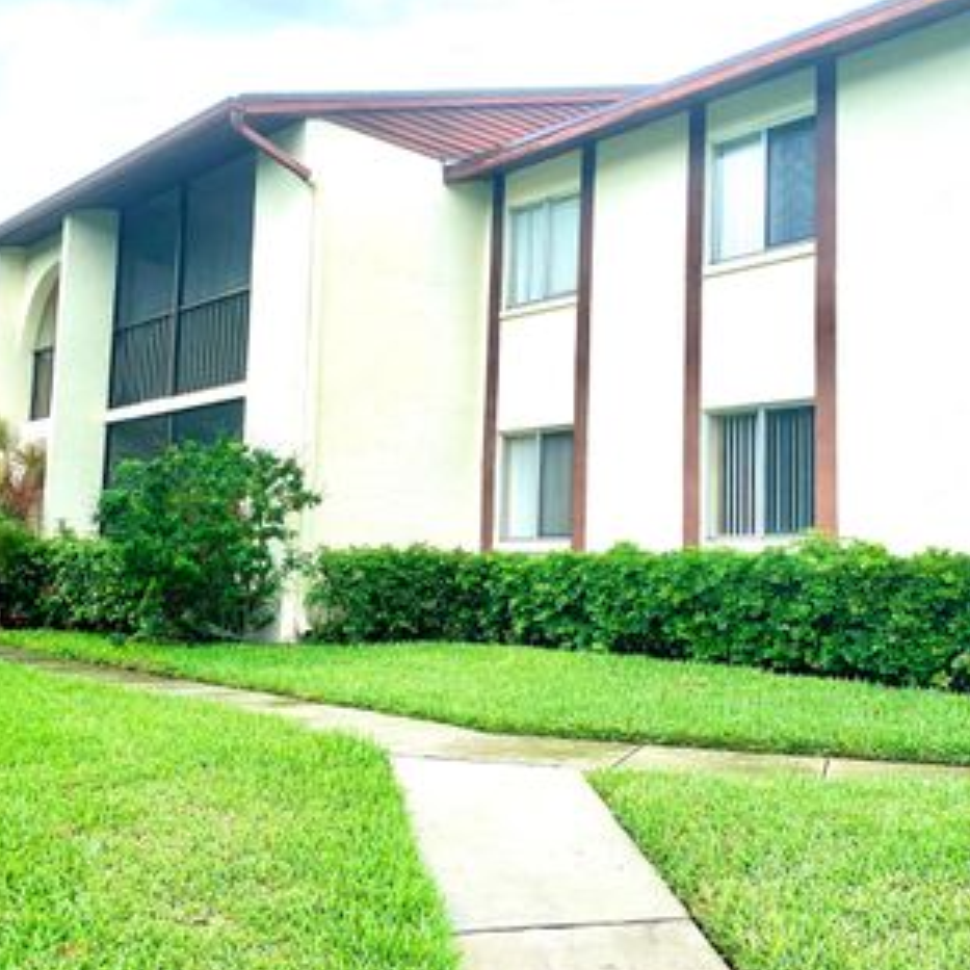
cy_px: 451
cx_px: 505
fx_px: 1173
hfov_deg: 44.9
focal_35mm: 37
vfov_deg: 44.9
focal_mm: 4.25
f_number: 1.8
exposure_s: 1/639
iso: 25
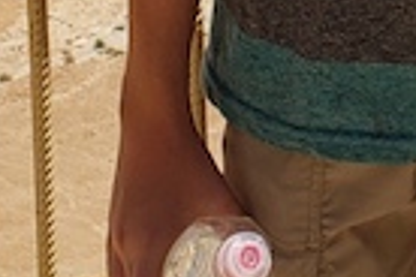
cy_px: -810
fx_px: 2322
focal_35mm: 201
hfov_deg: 9.7
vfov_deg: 5.9
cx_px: 769
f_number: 2.4
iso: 50
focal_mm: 4.3
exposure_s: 1/1849
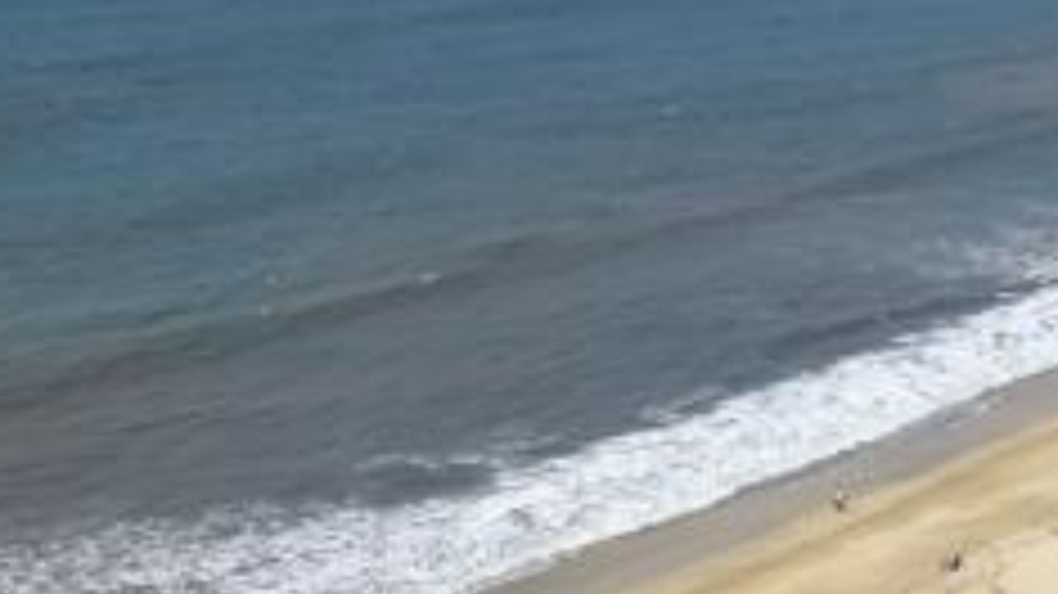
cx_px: 1249
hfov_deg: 15.1
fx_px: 3870
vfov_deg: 8.7
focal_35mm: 138
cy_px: 565
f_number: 18
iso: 100
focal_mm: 20
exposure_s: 1/125
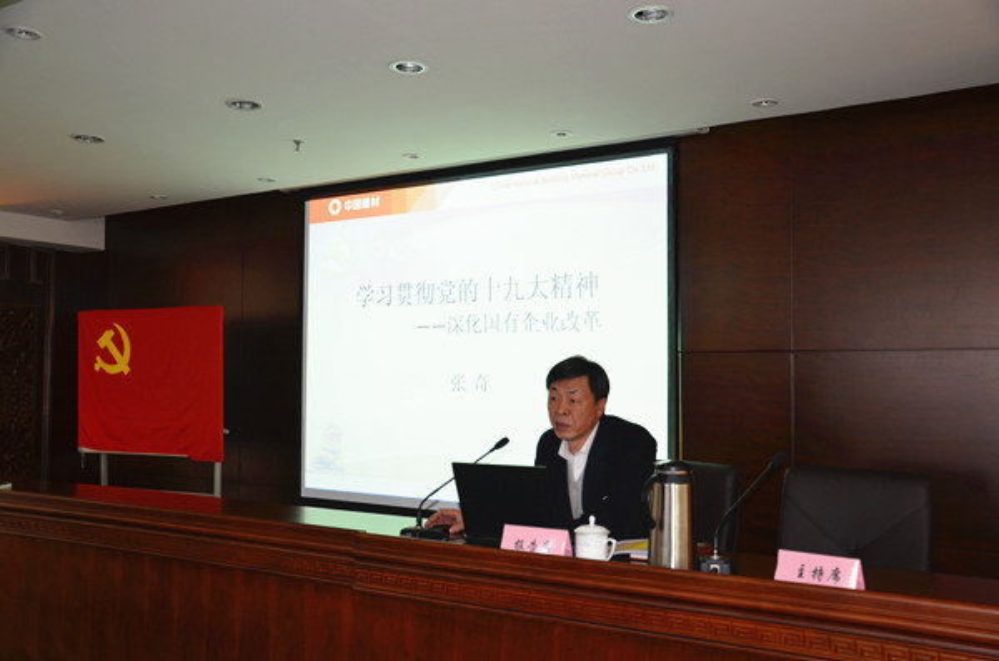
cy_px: 330
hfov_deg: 53.2
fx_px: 997
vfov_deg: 36.7
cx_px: 500
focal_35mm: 36
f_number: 3.8
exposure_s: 1/60
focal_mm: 24
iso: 800
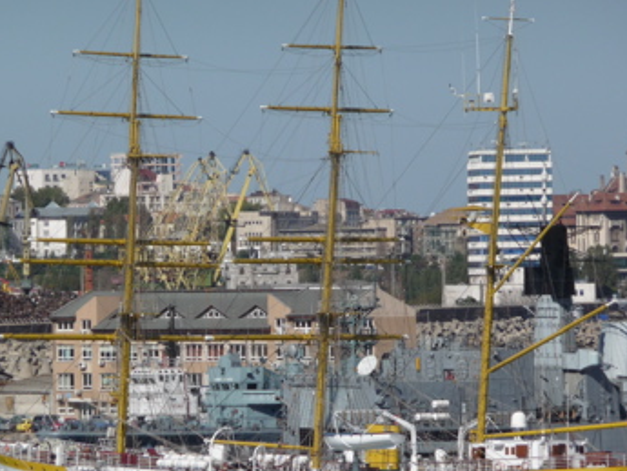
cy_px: 299
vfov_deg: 3.6
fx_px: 7465
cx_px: 285
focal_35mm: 412
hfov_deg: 4.8
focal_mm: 47
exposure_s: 1/1000
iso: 100
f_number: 4.9
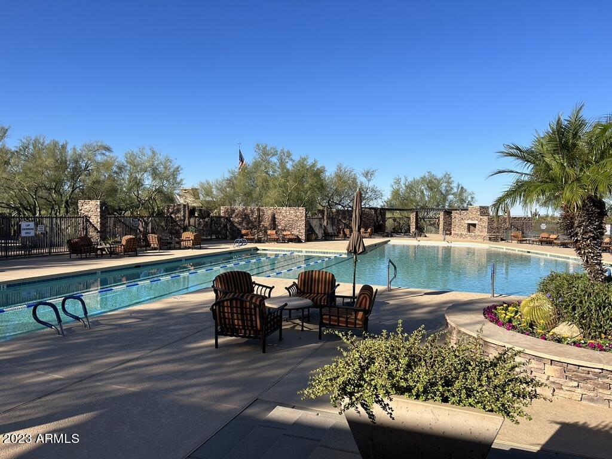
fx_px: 460
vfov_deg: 53.1
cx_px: 306
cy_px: 230
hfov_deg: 67.3
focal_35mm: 26
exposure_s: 1/4115
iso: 50
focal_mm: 5.7
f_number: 1.5
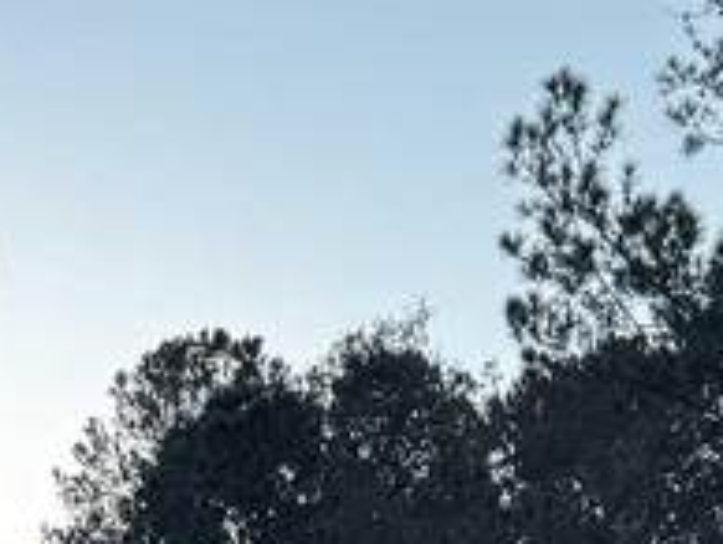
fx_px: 3304
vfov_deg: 8.4
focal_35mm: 158
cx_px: 313
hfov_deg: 12.5
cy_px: 1423
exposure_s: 1/1339
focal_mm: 6.76
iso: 80
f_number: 1.78
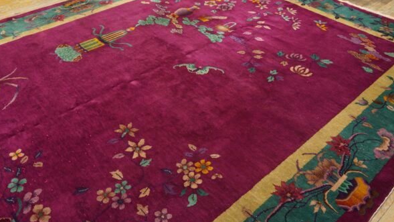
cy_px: 107
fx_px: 334
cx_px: 195
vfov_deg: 36.6
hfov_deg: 61.0
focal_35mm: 32
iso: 1600
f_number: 4
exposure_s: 1/60
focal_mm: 20
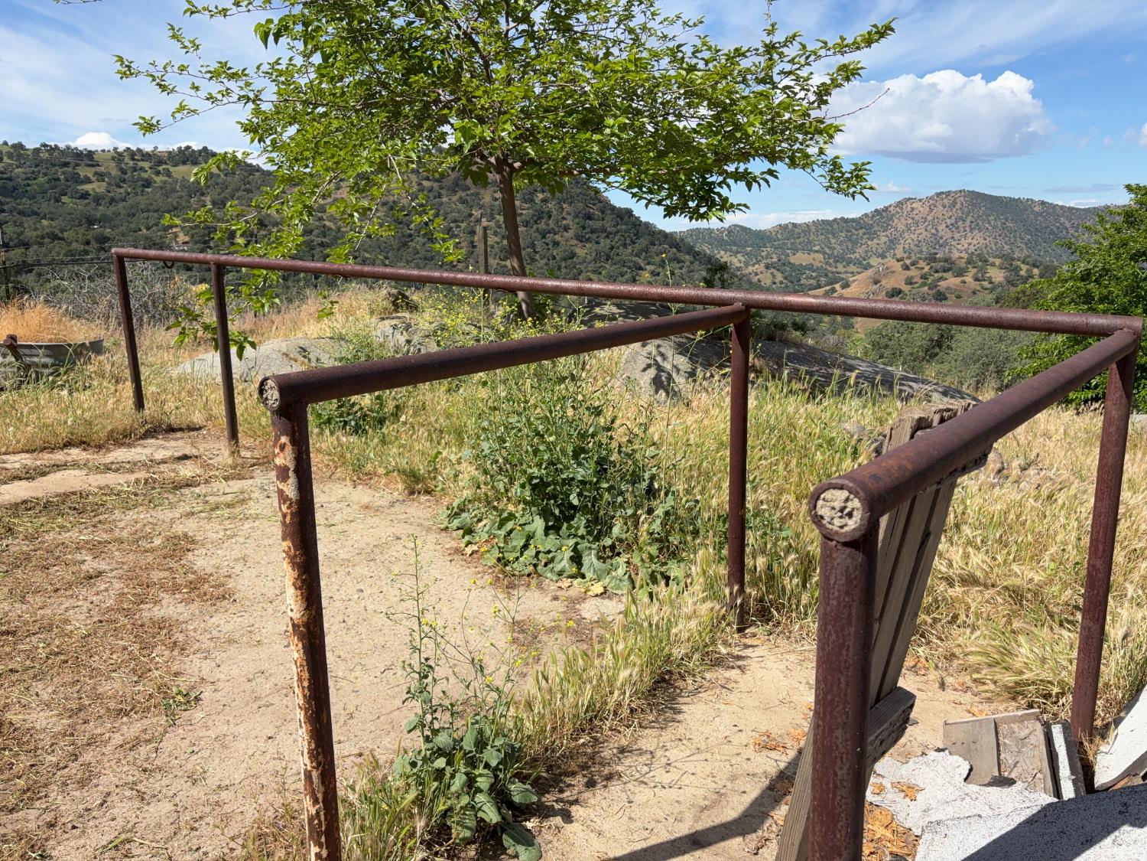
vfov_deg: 53.1
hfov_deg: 67.3
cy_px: 430
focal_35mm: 26
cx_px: 574
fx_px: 862
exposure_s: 1/3623
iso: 50
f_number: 1.6
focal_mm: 5.96
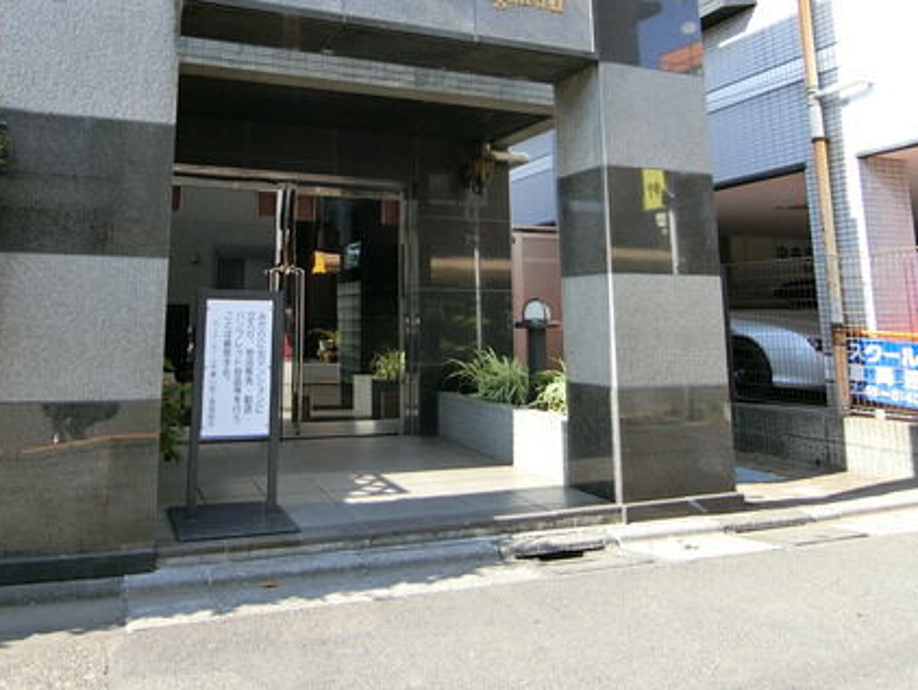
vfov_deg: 50.2
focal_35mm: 27
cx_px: 363
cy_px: 211
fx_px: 716
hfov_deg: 64.6
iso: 80
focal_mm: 4.06
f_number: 2.7
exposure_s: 1/250
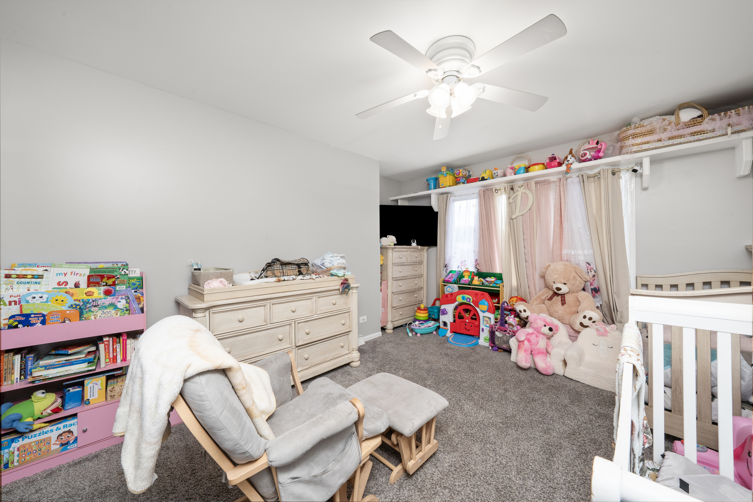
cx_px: 376
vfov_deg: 85.4
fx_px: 272
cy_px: 251
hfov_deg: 108.3
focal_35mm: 13
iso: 800
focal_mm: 13
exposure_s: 1
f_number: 14
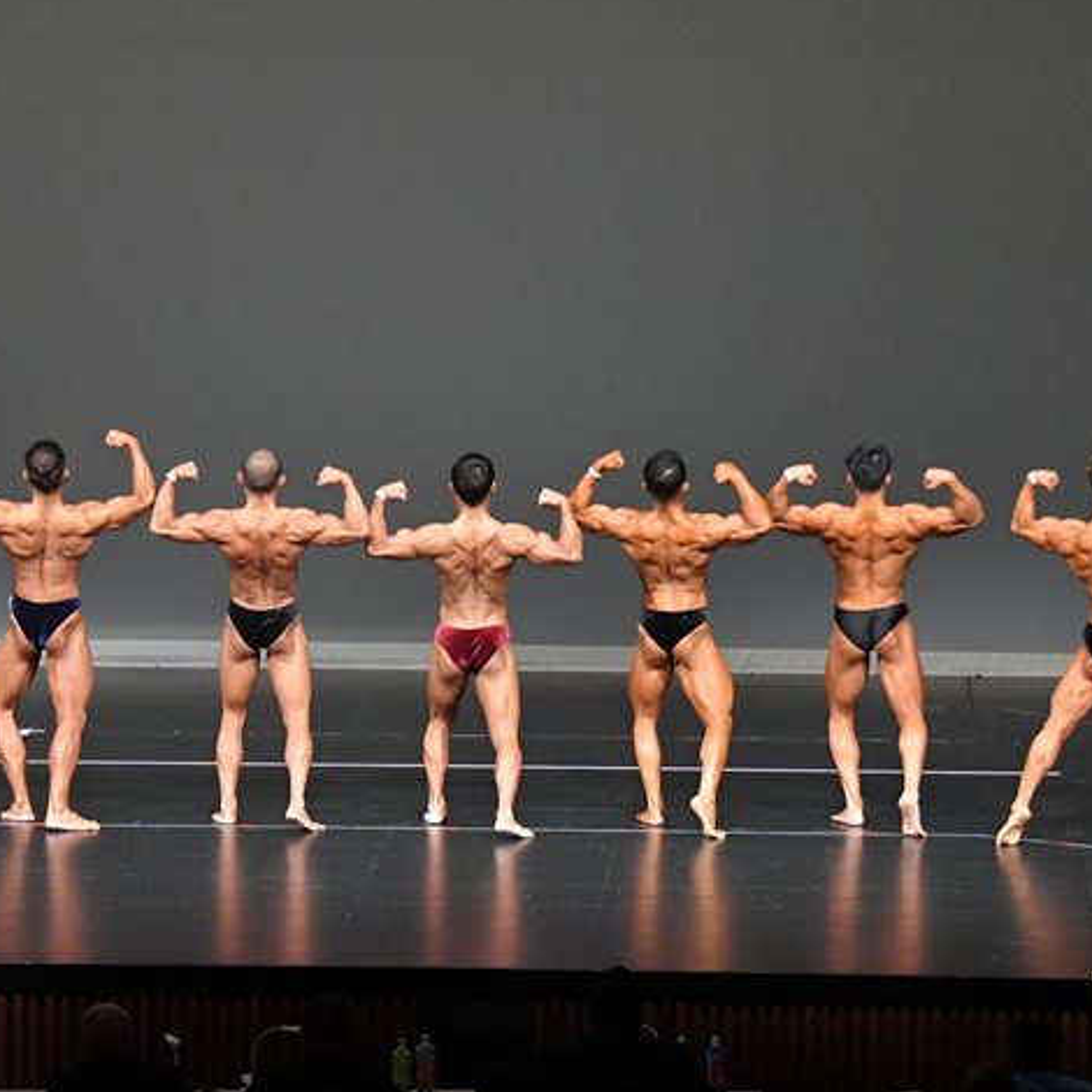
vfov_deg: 9.8
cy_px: 565
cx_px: 461
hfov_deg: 9.8
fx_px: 6353
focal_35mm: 178
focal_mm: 85
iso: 5000
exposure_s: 1/400
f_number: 5.6
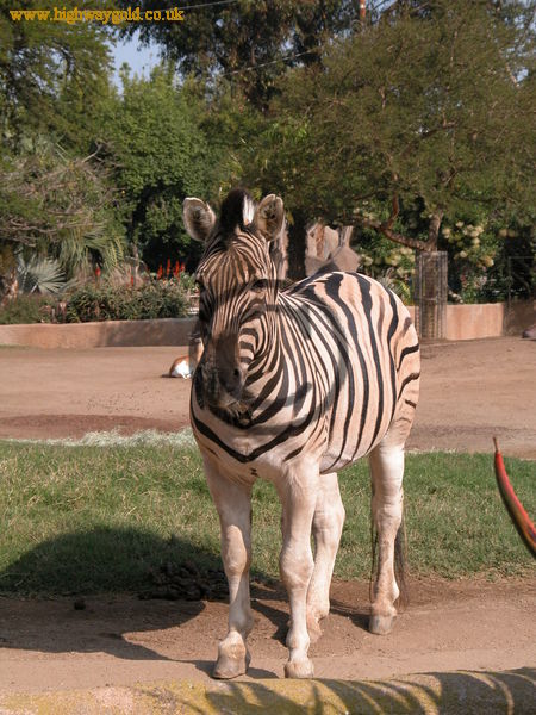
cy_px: 358
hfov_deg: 13.0
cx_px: 268
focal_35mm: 114
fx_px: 2354
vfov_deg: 17.3
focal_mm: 29.5
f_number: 5.3
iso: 100
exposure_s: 1/401
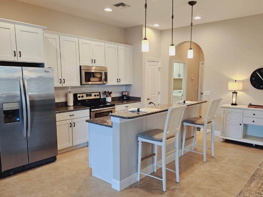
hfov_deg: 63.3
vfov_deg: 49.7
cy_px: 105
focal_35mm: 28
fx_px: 213
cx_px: 146
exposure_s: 1/120
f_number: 1.8
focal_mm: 5.4
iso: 160
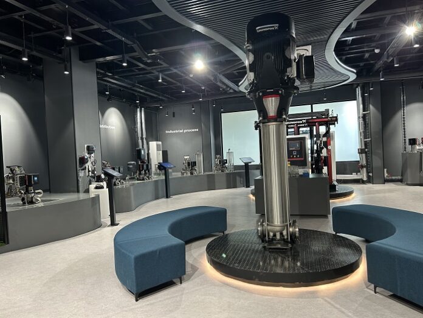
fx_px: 318
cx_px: 212
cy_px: 159
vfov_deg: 53.1
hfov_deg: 67.3
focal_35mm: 26
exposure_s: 1/50
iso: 125
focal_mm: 5.7
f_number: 1.5
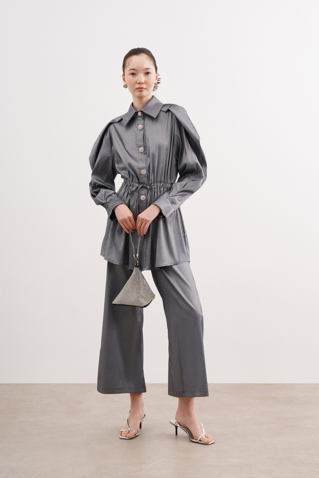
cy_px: 239
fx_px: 758
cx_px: 160
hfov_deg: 23.8
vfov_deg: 35.1
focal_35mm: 57
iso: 400
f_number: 11
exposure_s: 1/160
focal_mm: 57
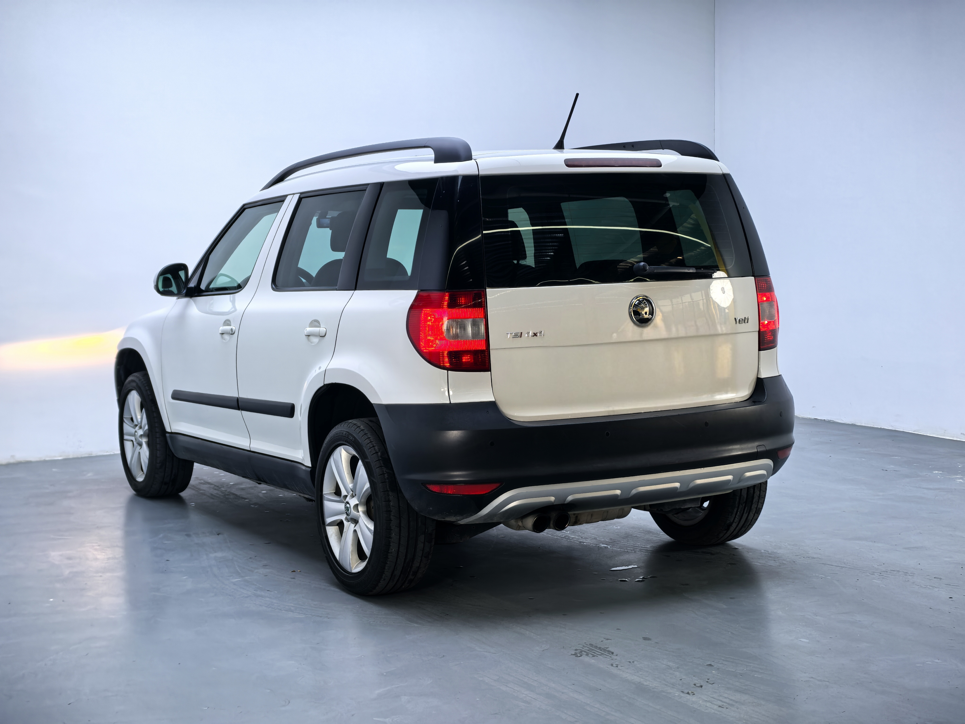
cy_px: 362
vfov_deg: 27.0
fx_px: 1505
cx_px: 482
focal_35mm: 54
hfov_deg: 35.5
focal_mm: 5.75
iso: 50
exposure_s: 1/142
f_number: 2
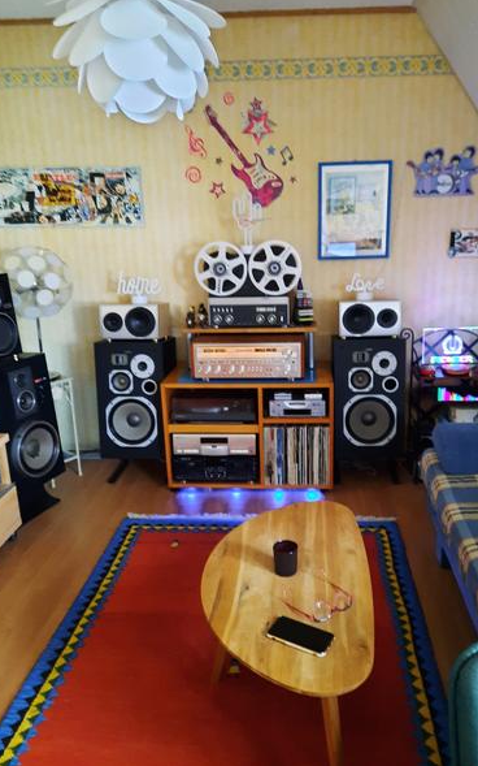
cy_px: 382
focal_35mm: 27
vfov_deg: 68.4
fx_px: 563
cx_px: 273
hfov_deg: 45.9
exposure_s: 1/20
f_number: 2
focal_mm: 4.6
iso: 640
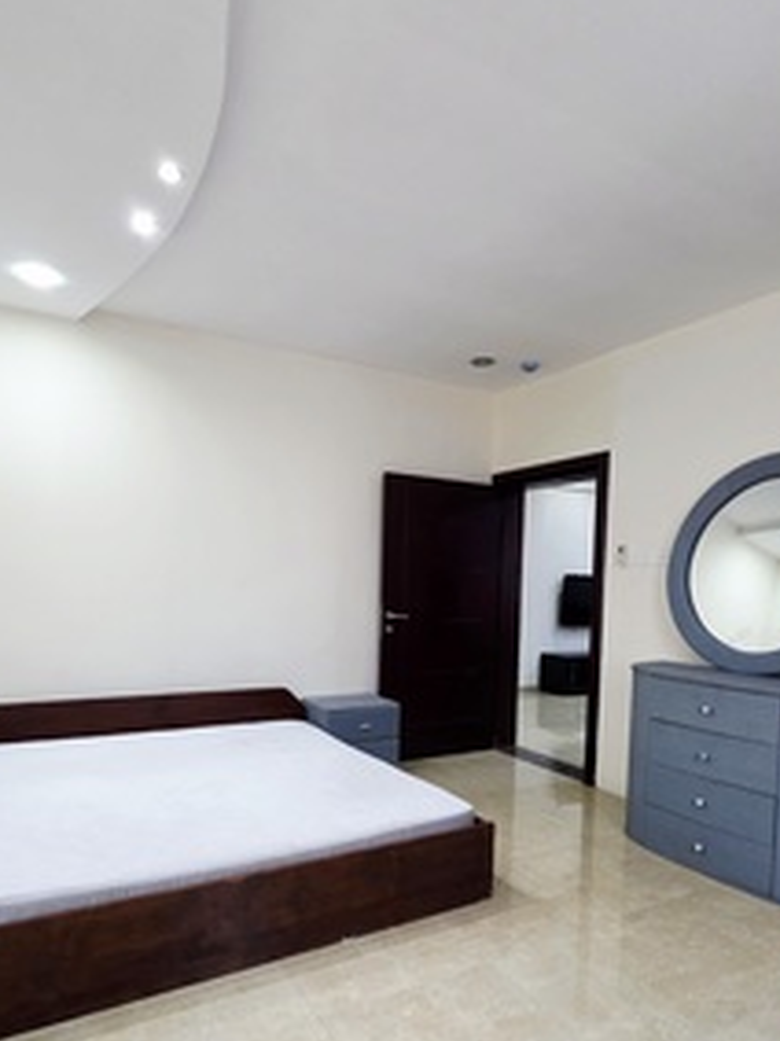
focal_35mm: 21
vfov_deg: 78.2
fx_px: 631
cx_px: 407
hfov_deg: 63.4
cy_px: 620
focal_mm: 2.2
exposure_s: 1/50.3
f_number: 1.9
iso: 250
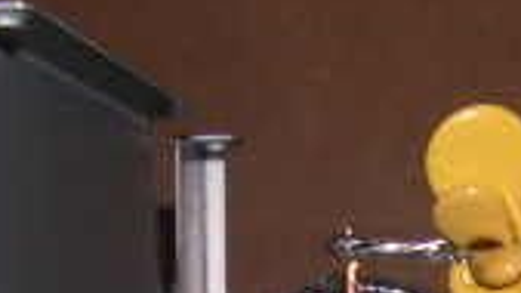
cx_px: 503
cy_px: 629
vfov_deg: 7.4
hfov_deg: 13.5
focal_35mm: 157
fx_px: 2169
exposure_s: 1/60
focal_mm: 8
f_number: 7.6
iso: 100
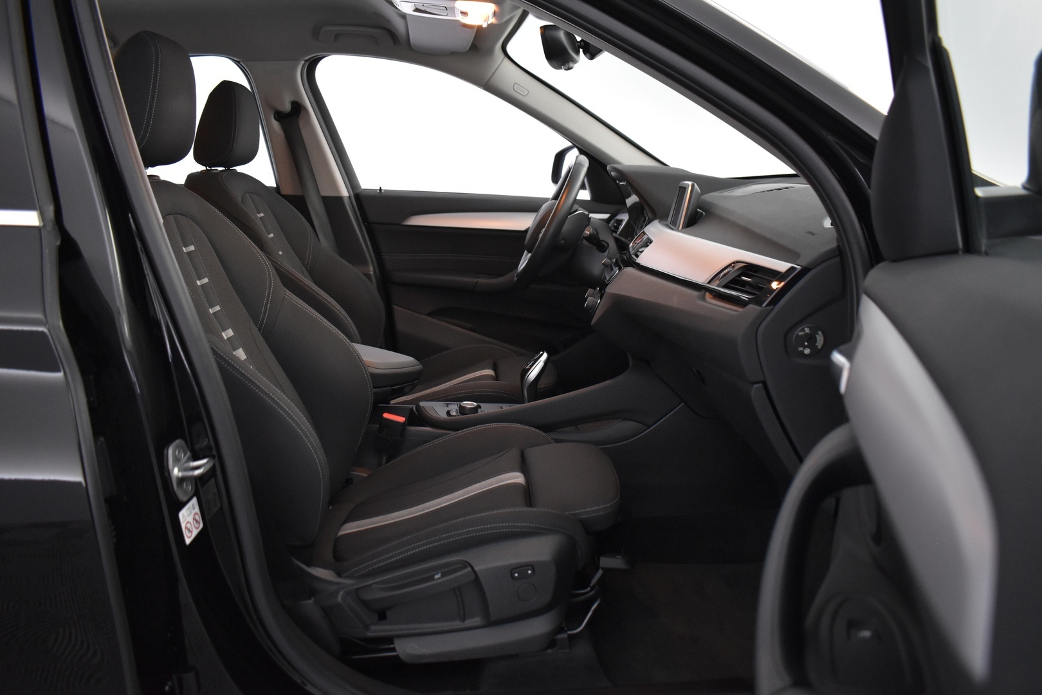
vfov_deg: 47.9
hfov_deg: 67.4
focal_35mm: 27
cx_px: 521
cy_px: 348
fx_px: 781
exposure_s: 1/30
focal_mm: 18
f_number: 3.5
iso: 2000
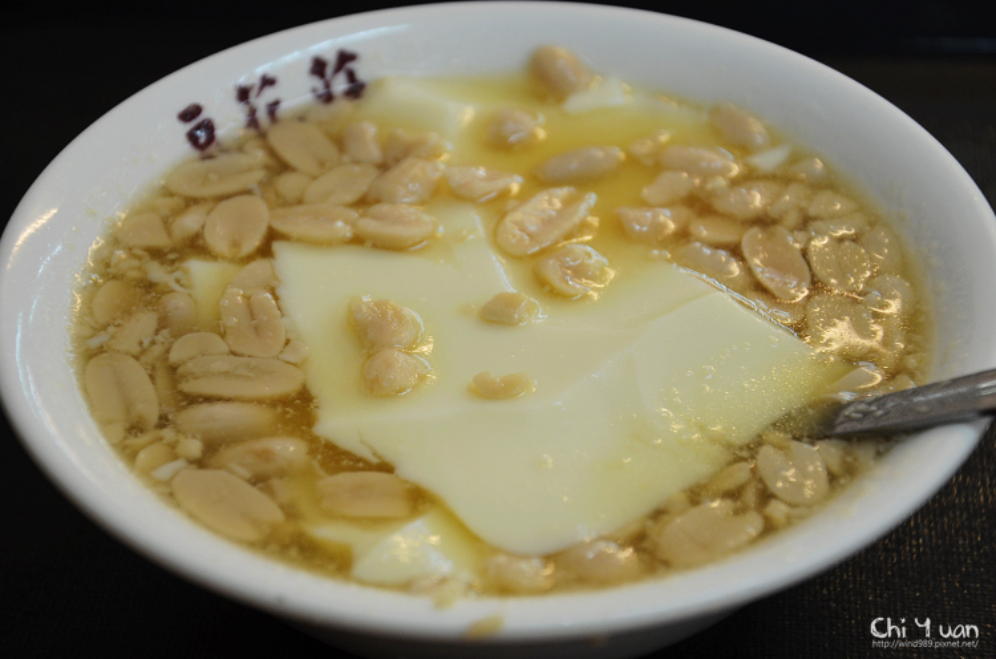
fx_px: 2732
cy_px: 330
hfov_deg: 20.7
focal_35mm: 99
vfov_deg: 13.7
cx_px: 498
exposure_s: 1/60
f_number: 5.3
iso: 560
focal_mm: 66
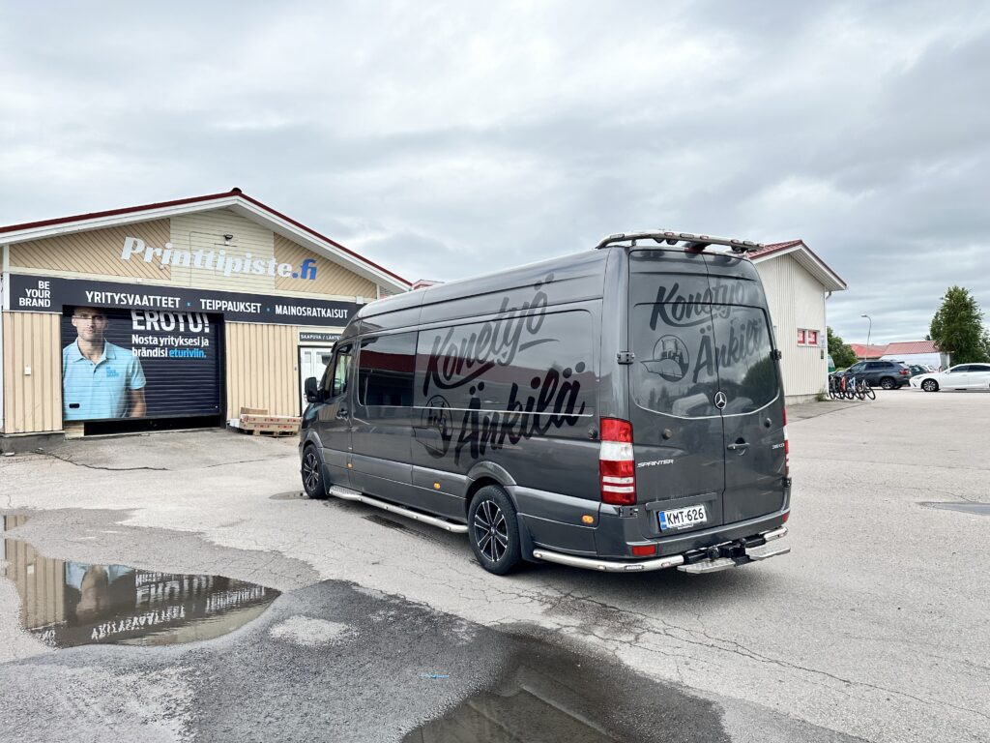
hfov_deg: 71.6
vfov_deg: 56.8
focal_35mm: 24
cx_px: 495
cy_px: 372
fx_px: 686
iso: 80
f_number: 1.78
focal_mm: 6.86
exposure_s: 1/4348
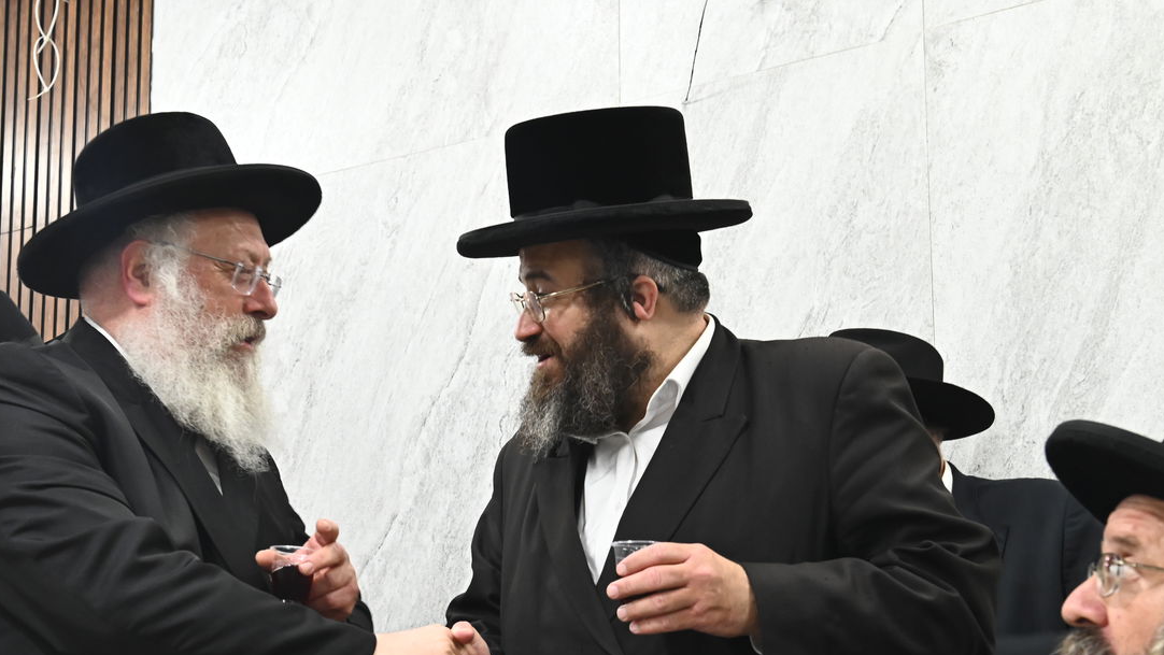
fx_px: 2006
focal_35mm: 65
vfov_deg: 18.4
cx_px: 502
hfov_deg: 32.3
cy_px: 500
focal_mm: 48
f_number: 7.1
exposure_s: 1/80
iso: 2000
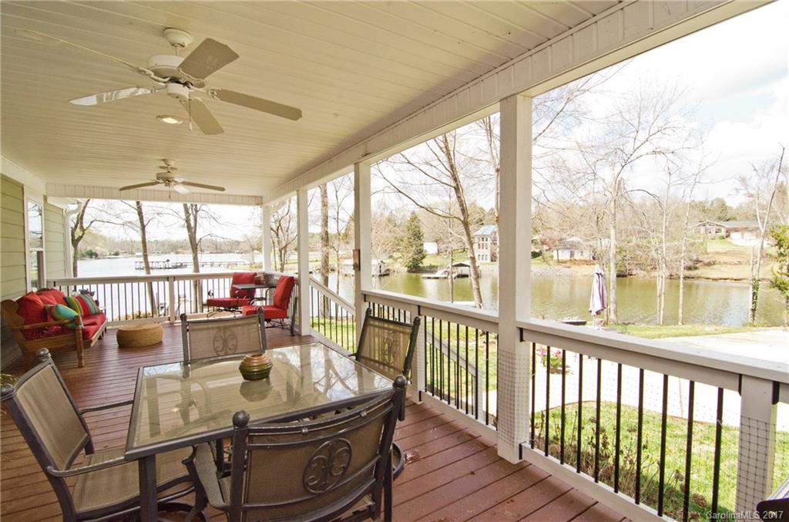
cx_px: 394
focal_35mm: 16
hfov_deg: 95.1
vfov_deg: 71.7
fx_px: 361
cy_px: 261
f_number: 13
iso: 2000
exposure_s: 1/250
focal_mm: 11
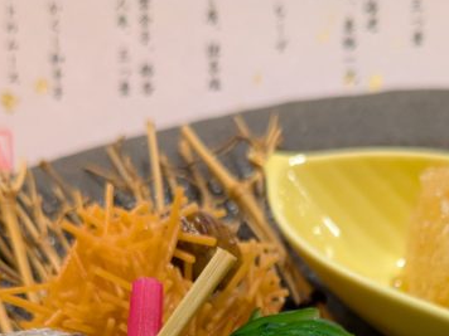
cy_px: 458
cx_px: 289
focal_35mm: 72
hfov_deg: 26.9
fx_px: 934
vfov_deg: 18.7
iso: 430
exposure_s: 1/33.3
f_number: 1.89
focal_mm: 5.43
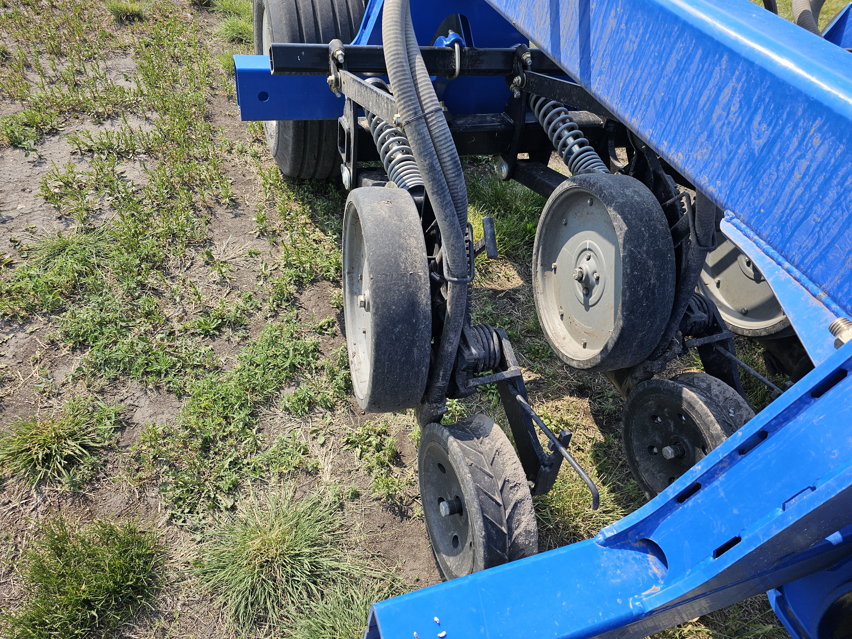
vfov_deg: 58.9
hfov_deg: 73.9
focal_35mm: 23
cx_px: 426
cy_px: 320
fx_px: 566
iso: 10
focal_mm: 6.3
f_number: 1.7
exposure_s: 1/419
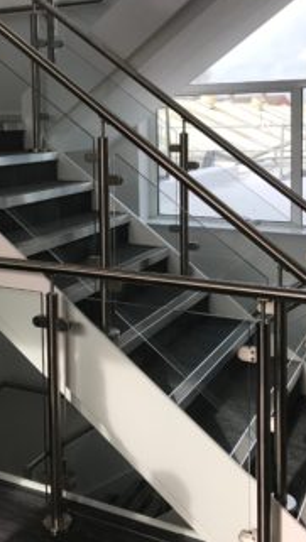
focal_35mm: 43
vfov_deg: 46.4
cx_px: 125
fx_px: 619
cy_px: 171
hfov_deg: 27.7
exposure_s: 1/577
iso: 20
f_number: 1.8
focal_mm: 3.99
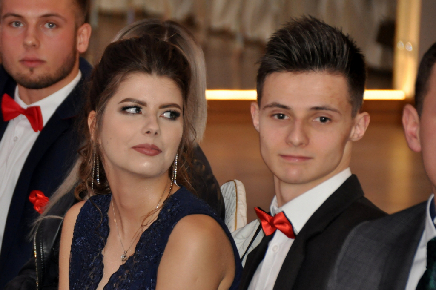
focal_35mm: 255
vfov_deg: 5.4
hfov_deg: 8.1
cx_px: 218
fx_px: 3086
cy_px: 145
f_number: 6
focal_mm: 170
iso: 800
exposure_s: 1/60
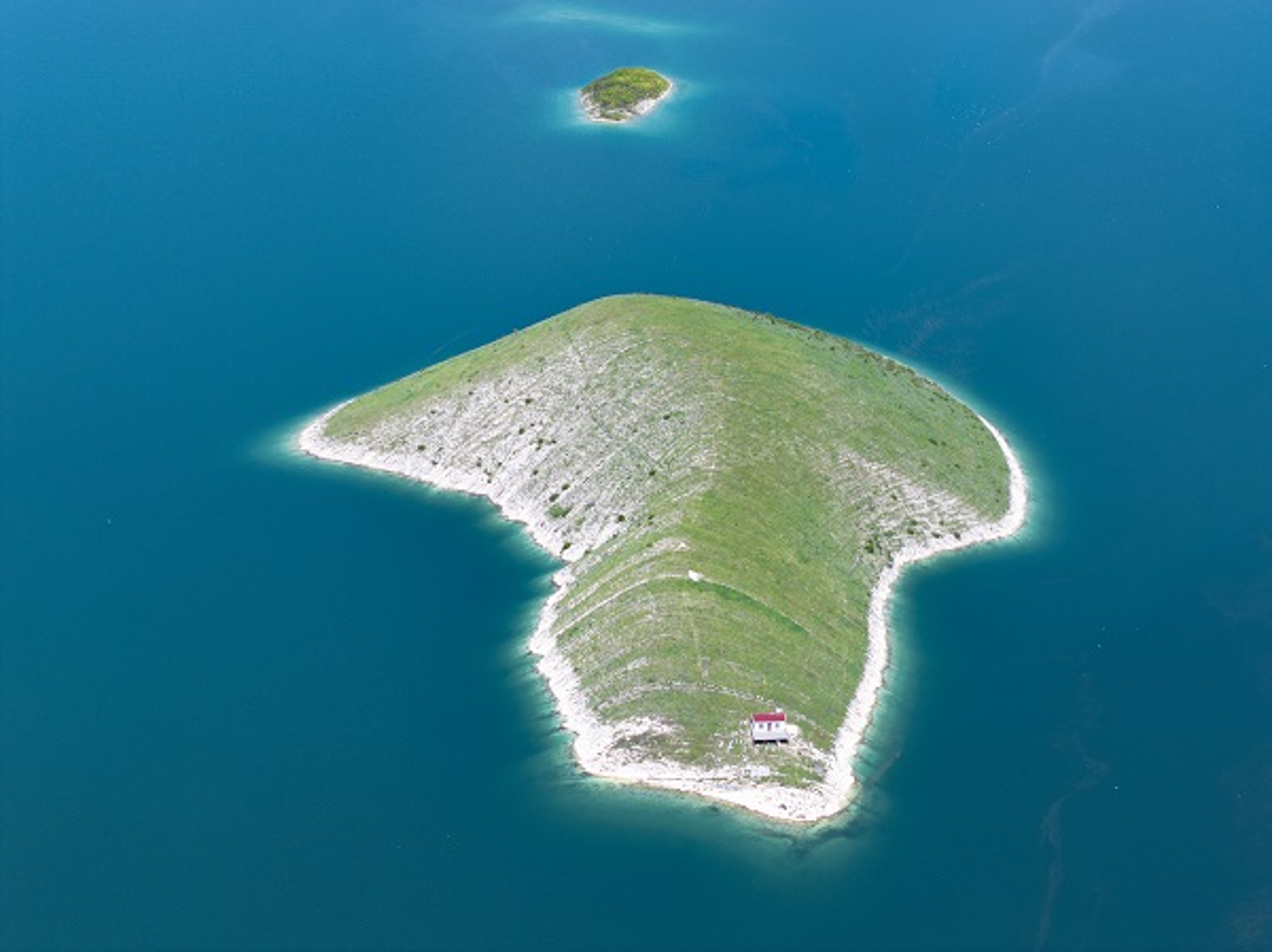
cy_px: 476
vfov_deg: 21.0
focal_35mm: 70
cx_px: 636
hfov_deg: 27.8
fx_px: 2570
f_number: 2.8
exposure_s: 1/800
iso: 100
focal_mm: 19.35
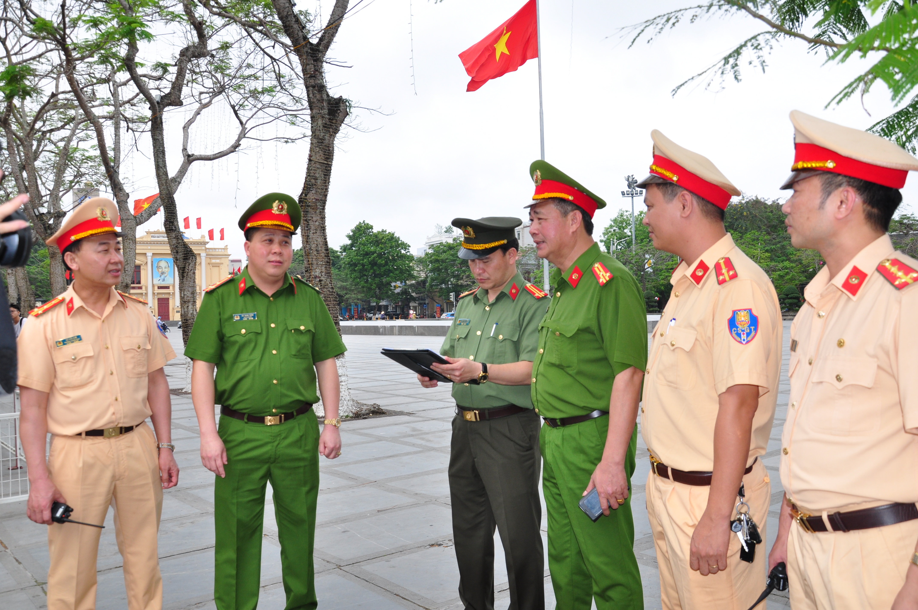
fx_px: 802
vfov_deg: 41.6
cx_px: 459
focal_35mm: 32
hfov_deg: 59.6
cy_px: 305
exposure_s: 1/200
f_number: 5
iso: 320
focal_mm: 21
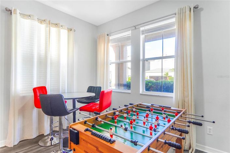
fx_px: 115
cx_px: 115
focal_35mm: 18
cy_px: 76
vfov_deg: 67.3
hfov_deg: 90.0
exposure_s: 1/125
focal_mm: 12
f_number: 4
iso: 400
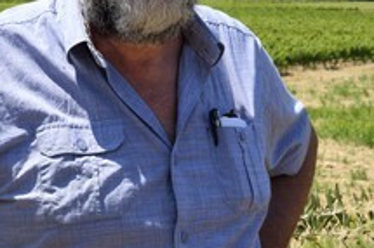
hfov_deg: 23.0
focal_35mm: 88
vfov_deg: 15.3
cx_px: 266
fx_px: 913
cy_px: 14
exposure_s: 1/160
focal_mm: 45
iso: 200
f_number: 14
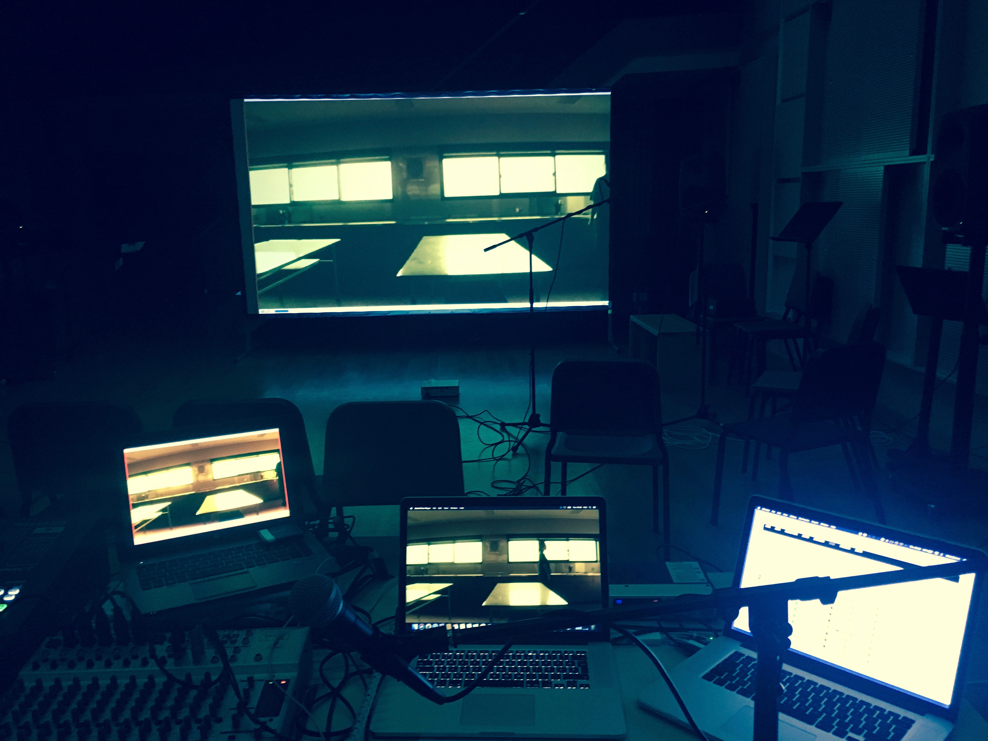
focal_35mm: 29
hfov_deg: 61.7
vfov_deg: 48.2
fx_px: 828
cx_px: 494
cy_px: 370
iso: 200
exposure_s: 1/17
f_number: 2.2
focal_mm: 4.15
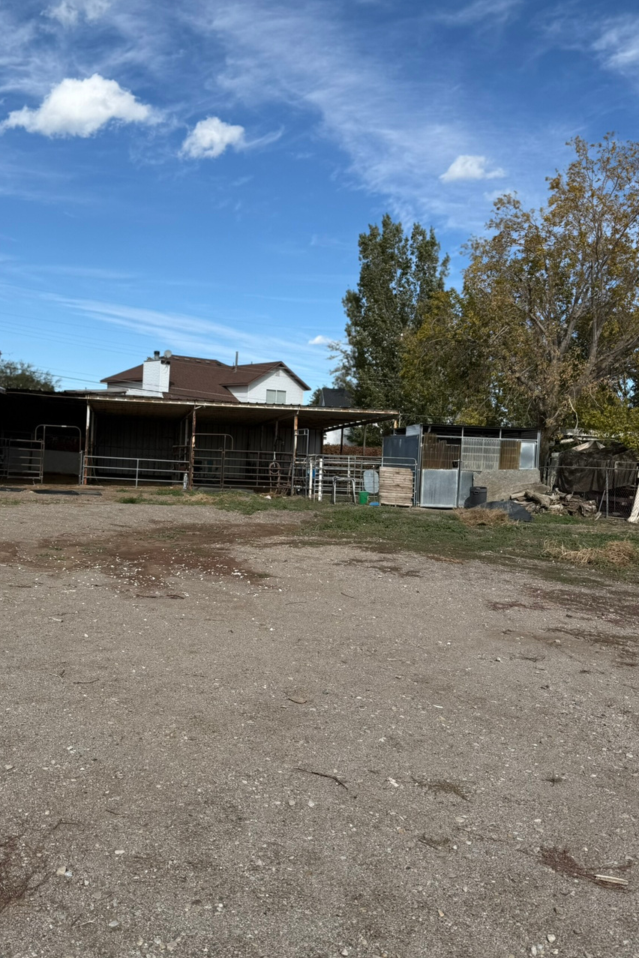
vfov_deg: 61.9
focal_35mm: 30
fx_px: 799
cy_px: 475
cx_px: 237
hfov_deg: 43.2
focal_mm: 6.76
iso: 80
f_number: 1.78
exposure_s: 1/4975
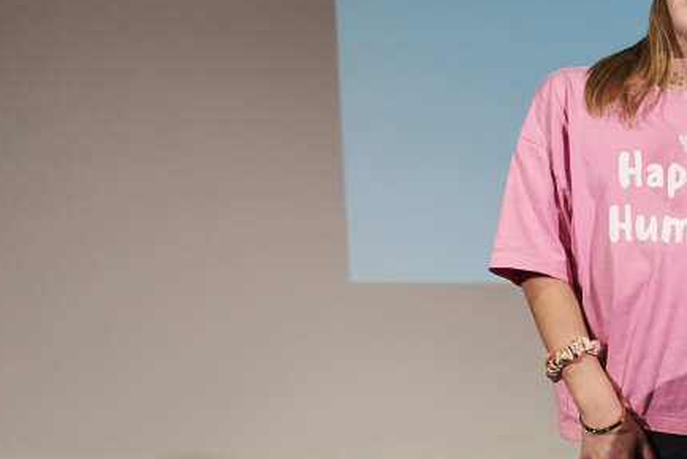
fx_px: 2177
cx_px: 886
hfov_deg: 16.9
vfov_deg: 12.0
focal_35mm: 114
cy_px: 404
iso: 1000
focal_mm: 33
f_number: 5.6
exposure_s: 1/125
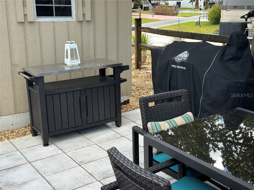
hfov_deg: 39.7
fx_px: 352
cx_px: 127
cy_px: 95
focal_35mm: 48
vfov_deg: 30.3
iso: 64
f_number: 1.78
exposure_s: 1/734
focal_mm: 6.86
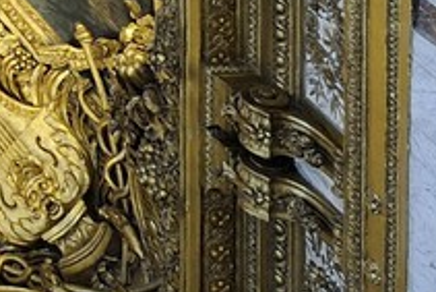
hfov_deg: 13.5
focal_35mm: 106
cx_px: -639
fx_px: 1285
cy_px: -735
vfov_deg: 8.9
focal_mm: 14
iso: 200
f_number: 10
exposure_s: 2
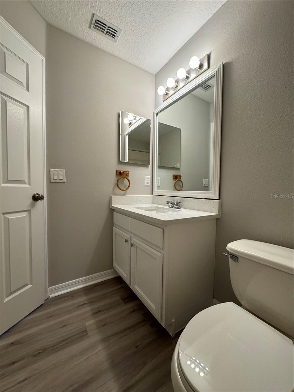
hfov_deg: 85.7
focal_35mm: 14
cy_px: 196
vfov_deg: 102.1
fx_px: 159
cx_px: 147
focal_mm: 2.22
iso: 320
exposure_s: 1/120
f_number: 2.2
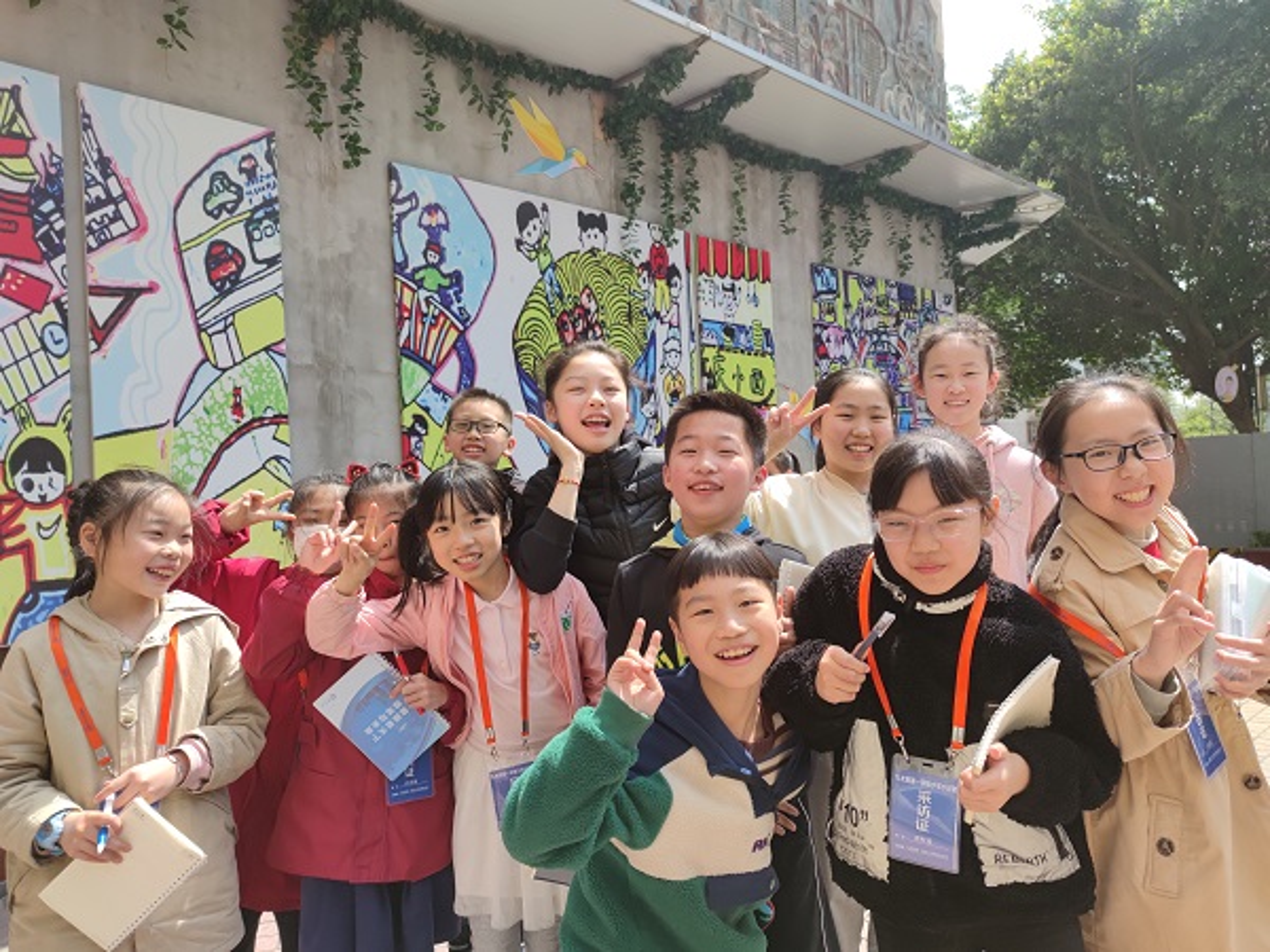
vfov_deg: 56.8
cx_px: 635
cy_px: 476
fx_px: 881
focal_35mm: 24
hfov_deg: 71.6
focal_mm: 6.72
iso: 50
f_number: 1.69
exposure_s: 1/1016
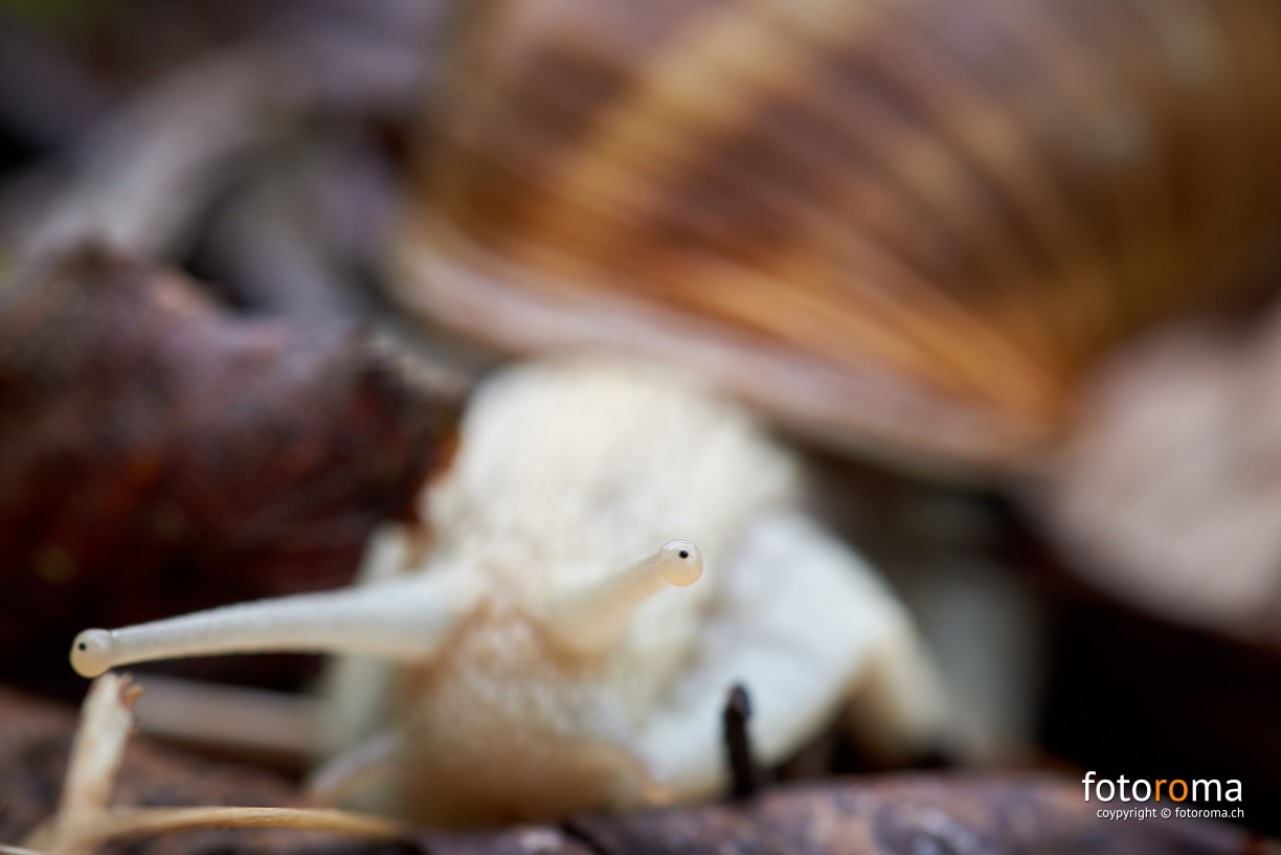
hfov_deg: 20.4
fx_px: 3559
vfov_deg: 13.7
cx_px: 640
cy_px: 428
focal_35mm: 100
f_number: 16
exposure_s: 1/40
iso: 400
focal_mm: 100
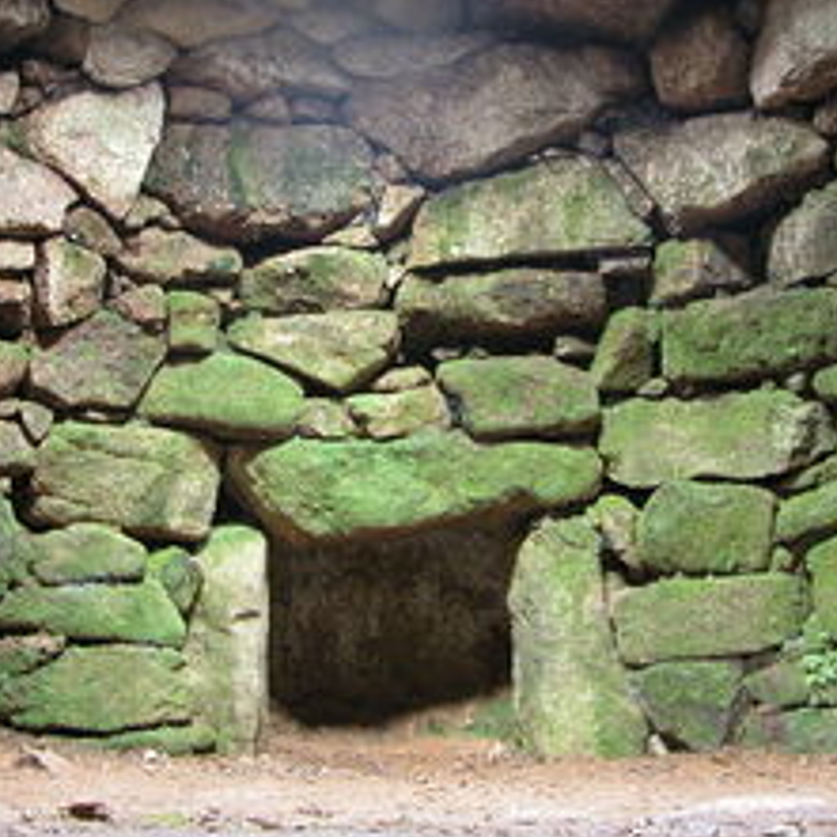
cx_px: 383
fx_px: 1532
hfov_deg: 30.5
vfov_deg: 30.5
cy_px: 383
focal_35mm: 56
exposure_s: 1/3.4
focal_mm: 8.9
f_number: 2.8
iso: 400
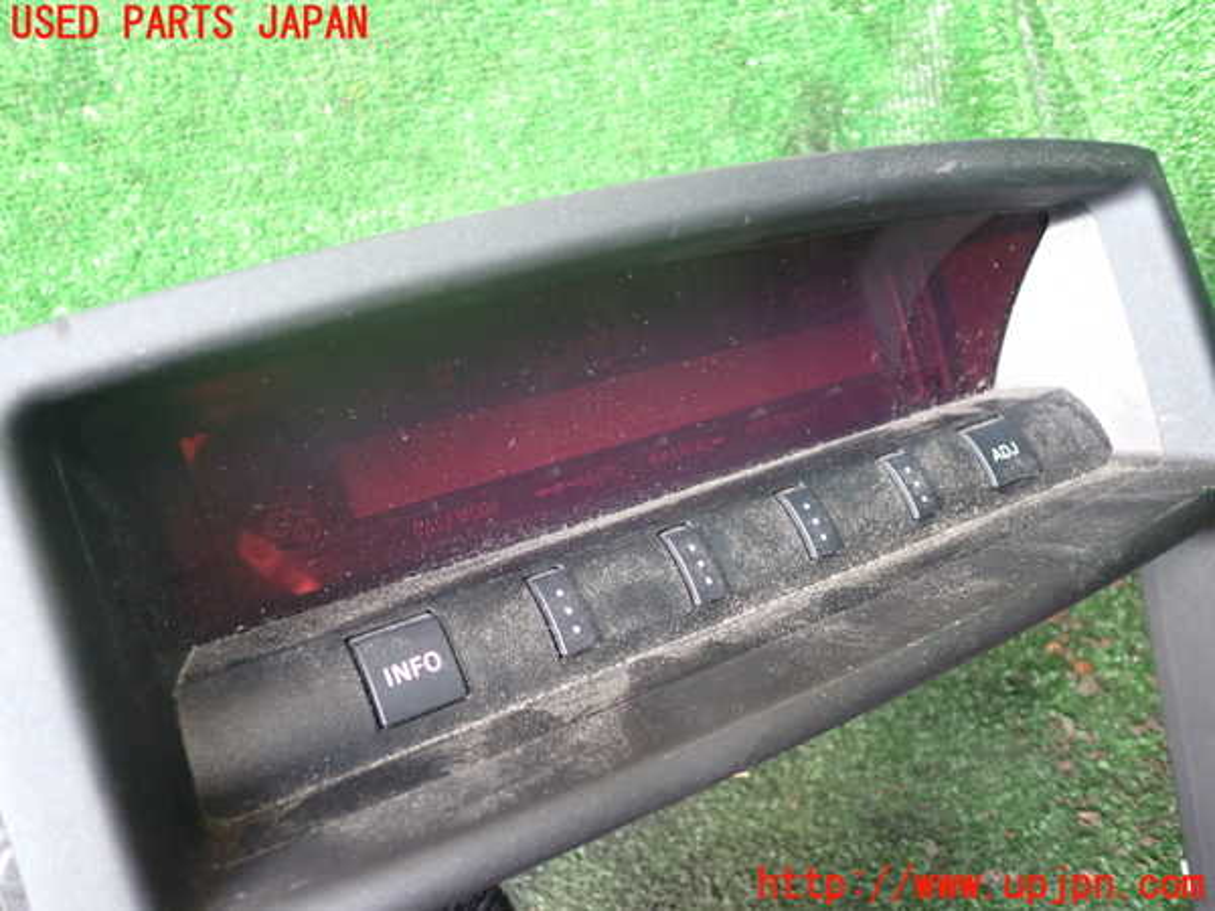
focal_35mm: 30
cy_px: 456
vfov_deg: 46.8
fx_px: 1053
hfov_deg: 60.0
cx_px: 608
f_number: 2.3
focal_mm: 5.4
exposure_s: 1/30
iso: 800
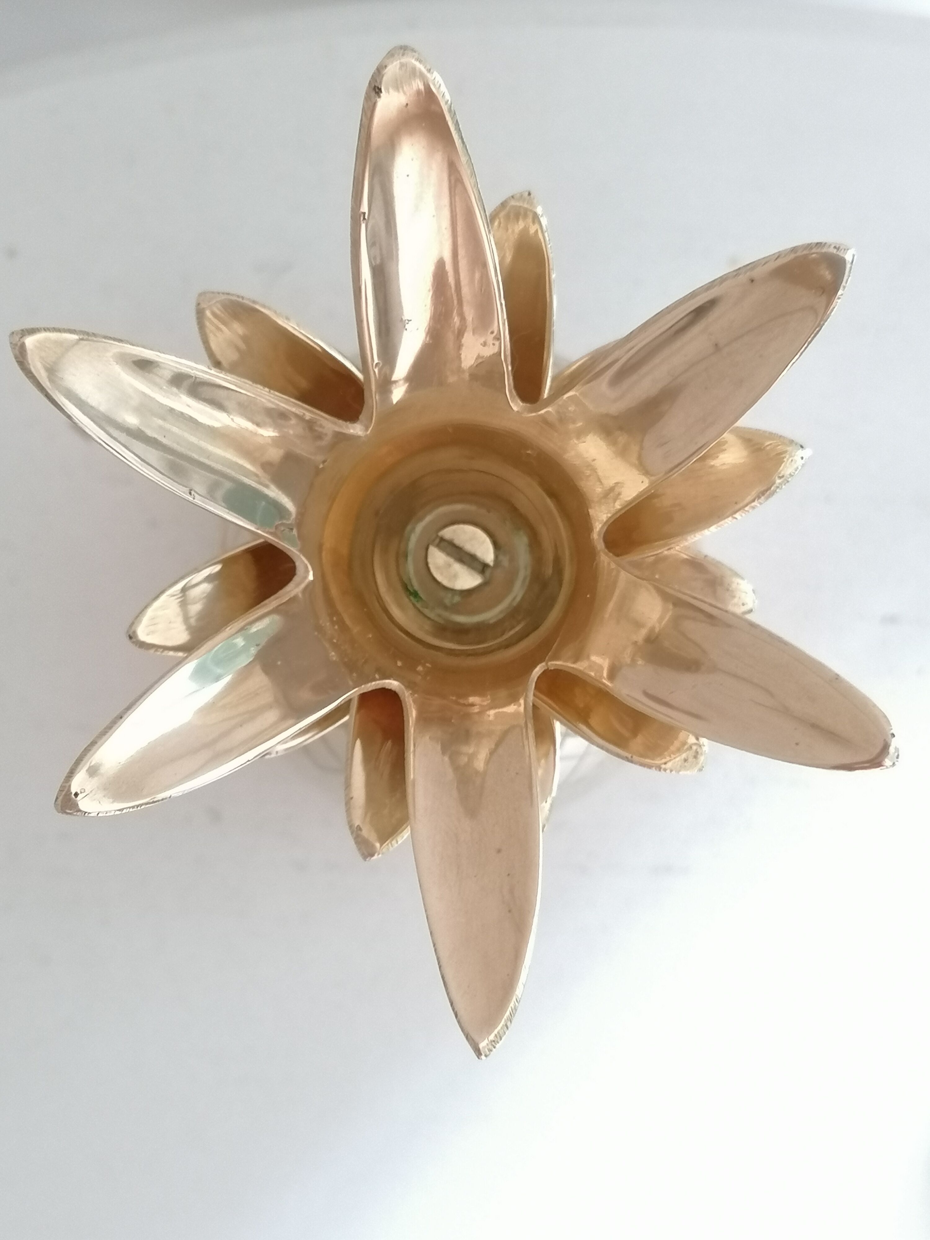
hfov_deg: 27.0
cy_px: 620
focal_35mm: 54
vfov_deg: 35.5
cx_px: 465
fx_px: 1934
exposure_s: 1/25
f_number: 1.8
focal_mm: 4.75
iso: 500
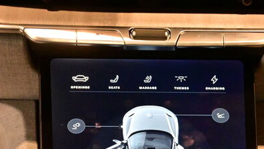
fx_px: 897
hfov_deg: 16.7
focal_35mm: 128
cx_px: 154
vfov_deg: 9.4
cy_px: 165
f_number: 5.6
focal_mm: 39
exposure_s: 1/60
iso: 5000
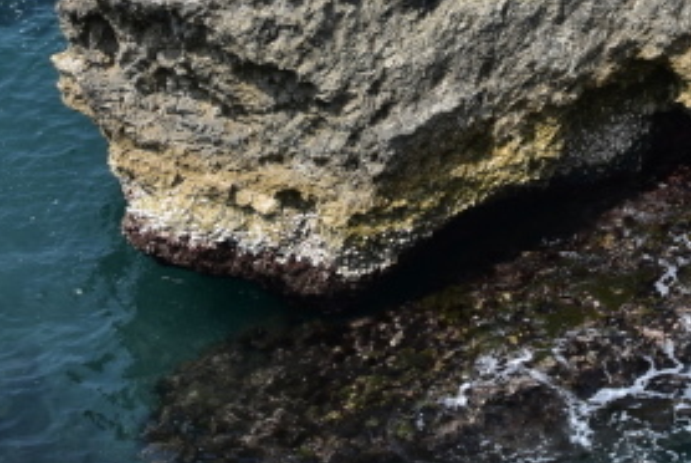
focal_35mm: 141
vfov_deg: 9.7
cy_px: -55
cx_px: 800
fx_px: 2702
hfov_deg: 14.2
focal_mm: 29
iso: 100
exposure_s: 1/125
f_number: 9
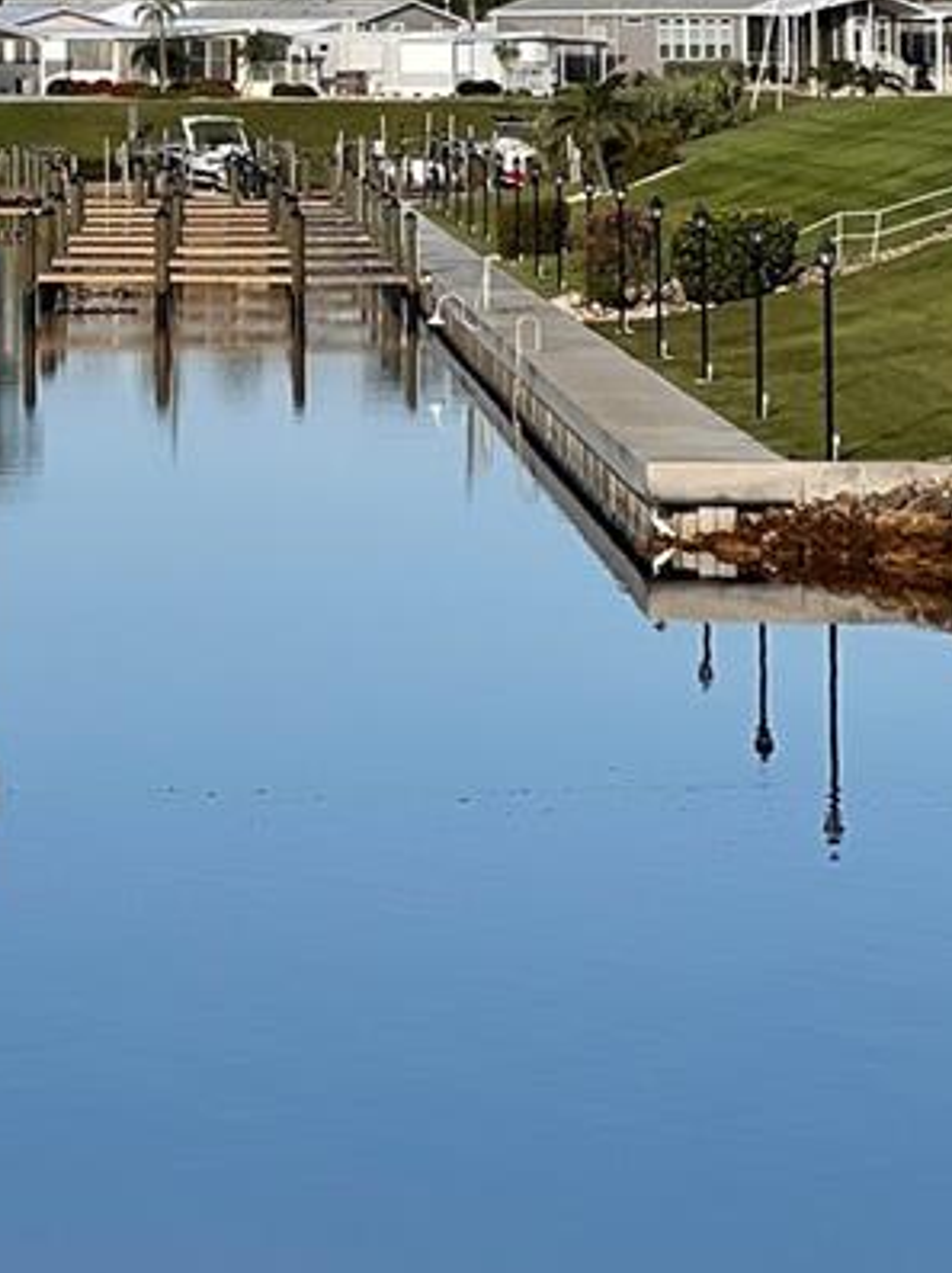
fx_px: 8558
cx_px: -385
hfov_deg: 6.3
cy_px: -317
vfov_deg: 8.4
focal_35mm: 233
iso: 32
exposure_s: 1/911
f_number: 2.8
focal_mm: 9
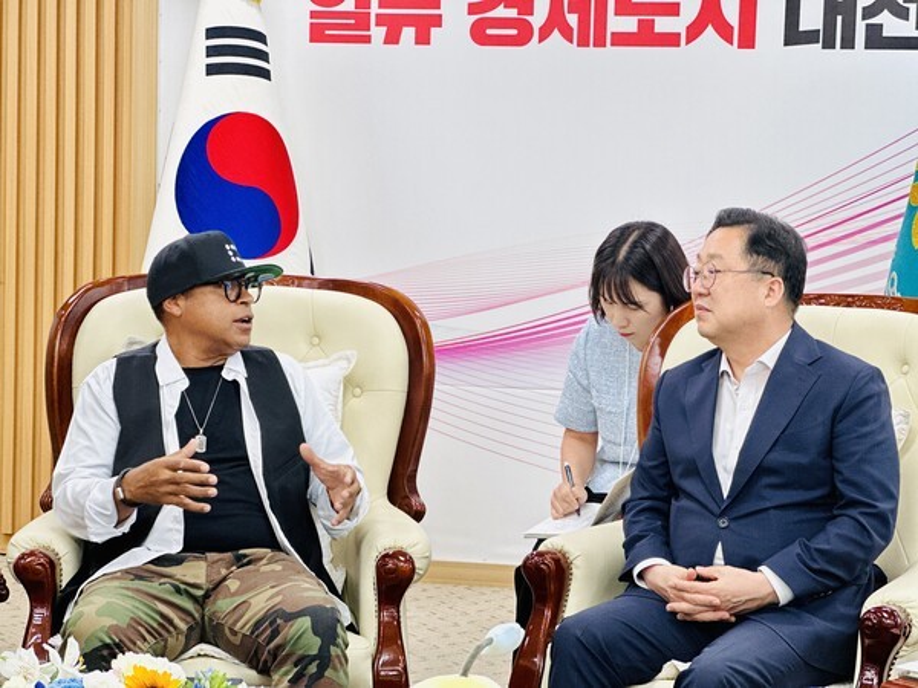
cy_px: 344
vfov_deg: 19.1
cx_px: 459
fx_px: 2042
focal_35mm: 77
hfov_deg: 25.3
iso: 125
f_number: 2.8
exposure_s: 1/60
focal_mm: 9
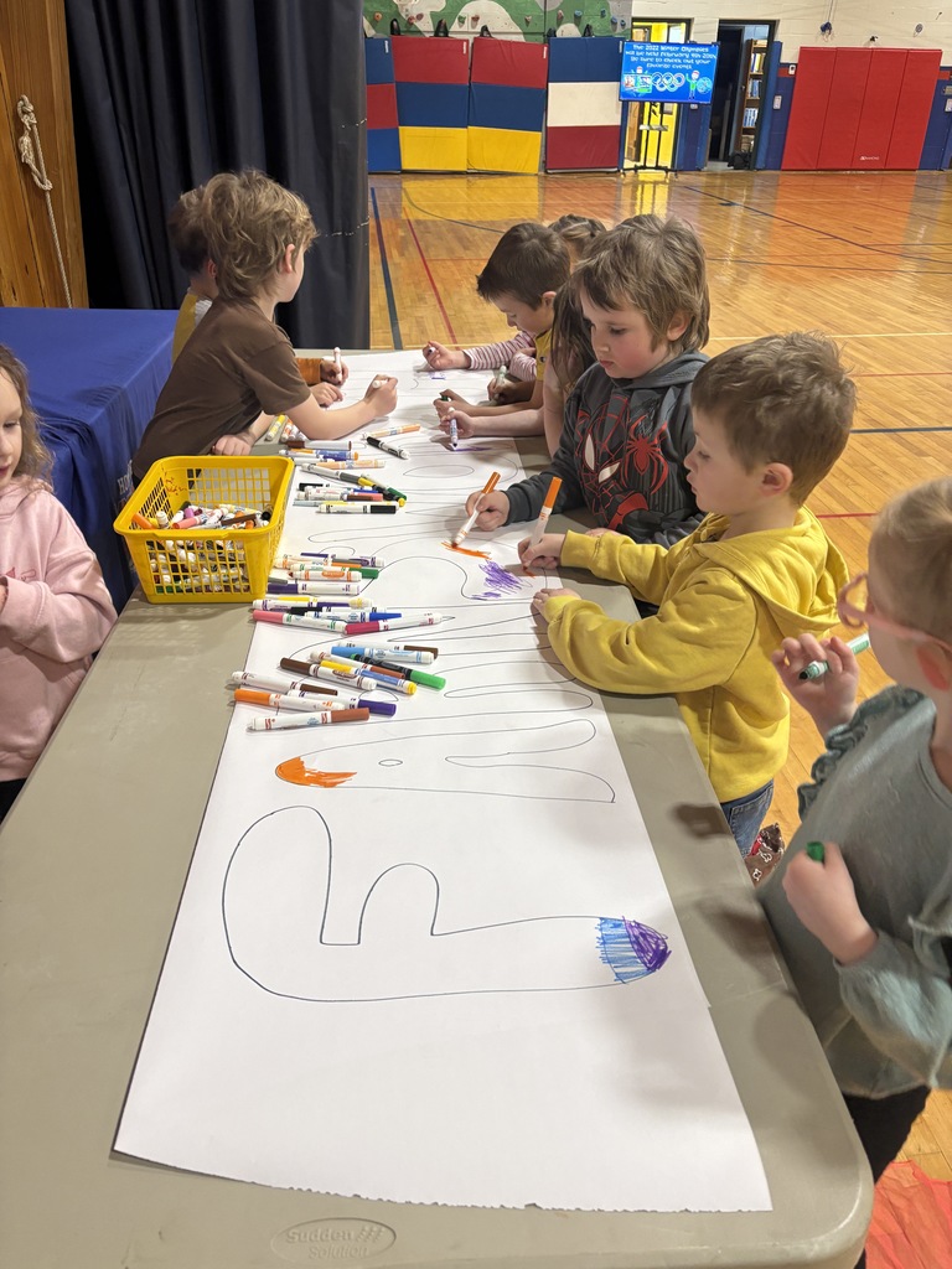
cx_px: 476
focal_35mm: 26
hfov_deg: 53.1
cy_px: 634
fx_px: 953
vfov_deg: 67.3
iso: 160
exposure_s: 1/60
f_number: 1.6
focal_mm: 5.96
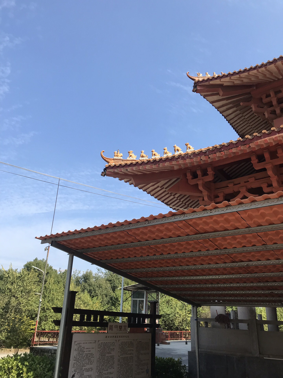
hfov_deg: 49.7
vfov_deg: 63.4
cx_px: 142
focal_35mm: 28
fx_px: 305
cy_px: 189
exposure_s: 1/1520
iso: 20
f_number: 1.8
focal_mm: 3.99
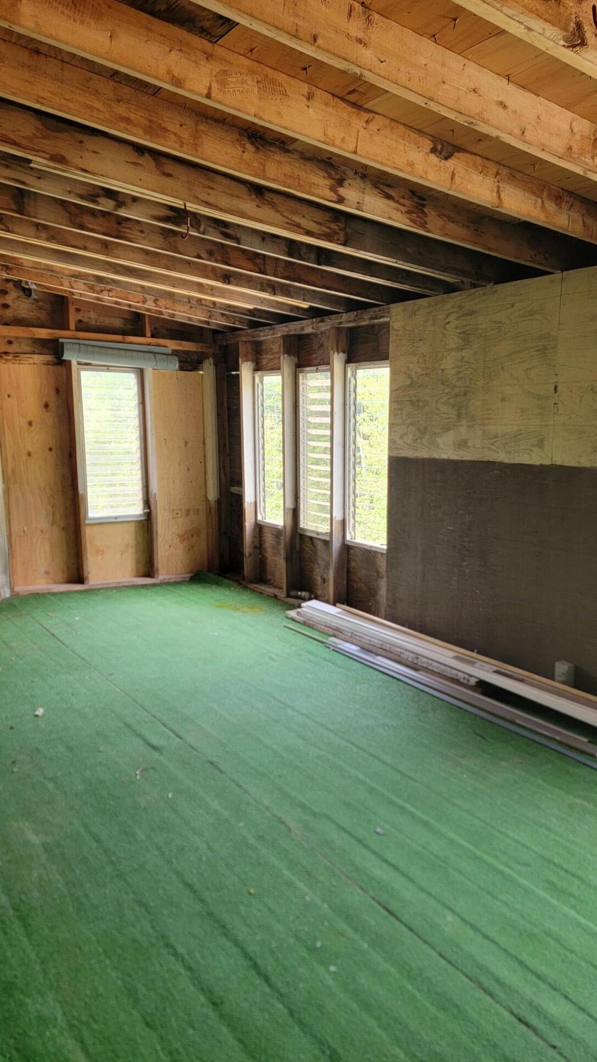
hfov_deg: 42.9
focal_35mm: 27
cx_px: 302
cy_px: 516
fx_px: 760
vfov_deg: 69.9
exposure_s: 1/120
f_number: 1.8
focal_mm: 6.7
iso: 200
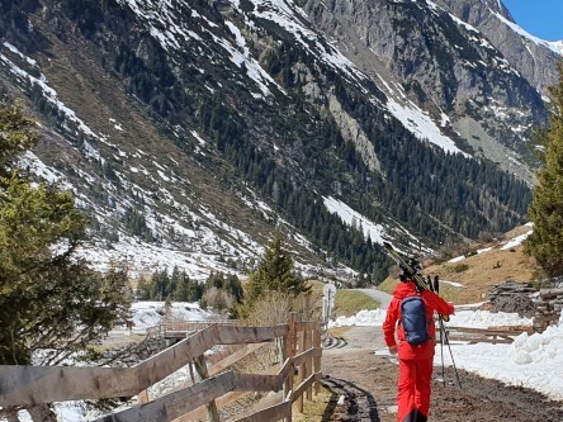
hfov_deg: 31.1
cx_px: 479
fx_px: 976
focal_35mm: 60
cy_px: 242
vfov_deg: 24.4
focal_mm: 4.32
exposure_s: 1/3168
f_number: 2.4
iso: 50
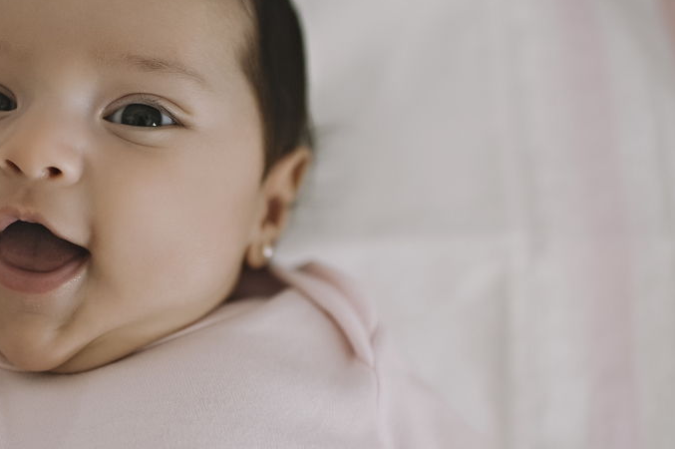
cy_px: 224
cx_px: 145
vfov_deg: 21.9
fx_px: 1161
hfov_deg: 31.6
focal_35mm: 62
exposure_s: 1/125
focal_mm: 35
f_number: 2
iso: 640
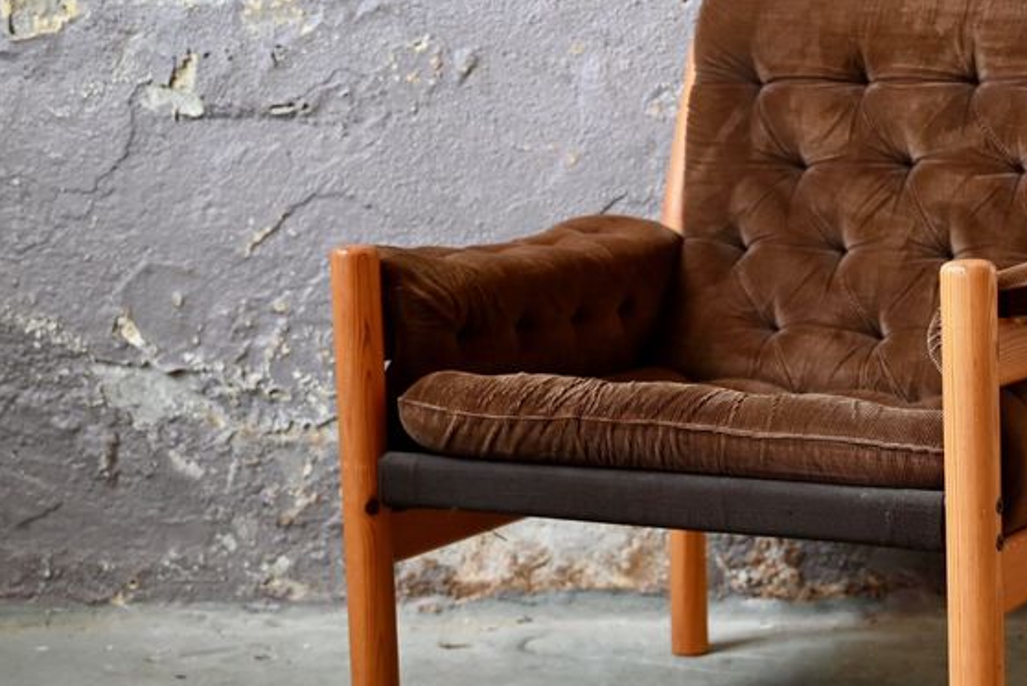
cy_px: 403
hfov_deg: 25.9
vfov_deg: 17.7
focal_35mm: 77
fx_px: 2198
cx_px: 797
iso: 900
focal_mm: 43
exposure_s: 1/50
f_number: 4
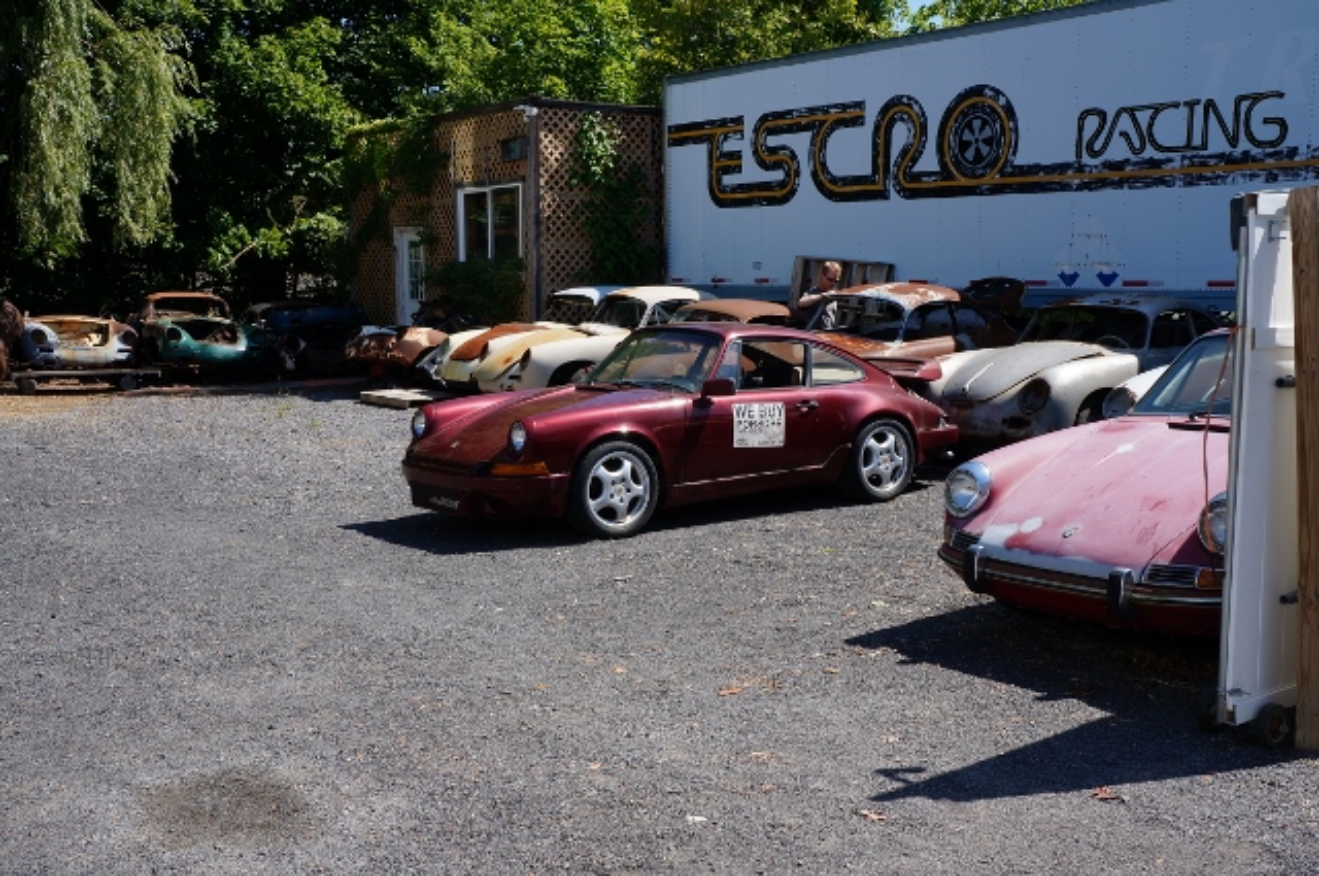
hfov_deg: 49.6
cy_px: 438
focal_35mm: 39
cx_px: 660
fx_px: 1427
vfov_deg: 34.1
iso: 100
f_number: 13
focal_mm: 26
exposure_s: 1/100
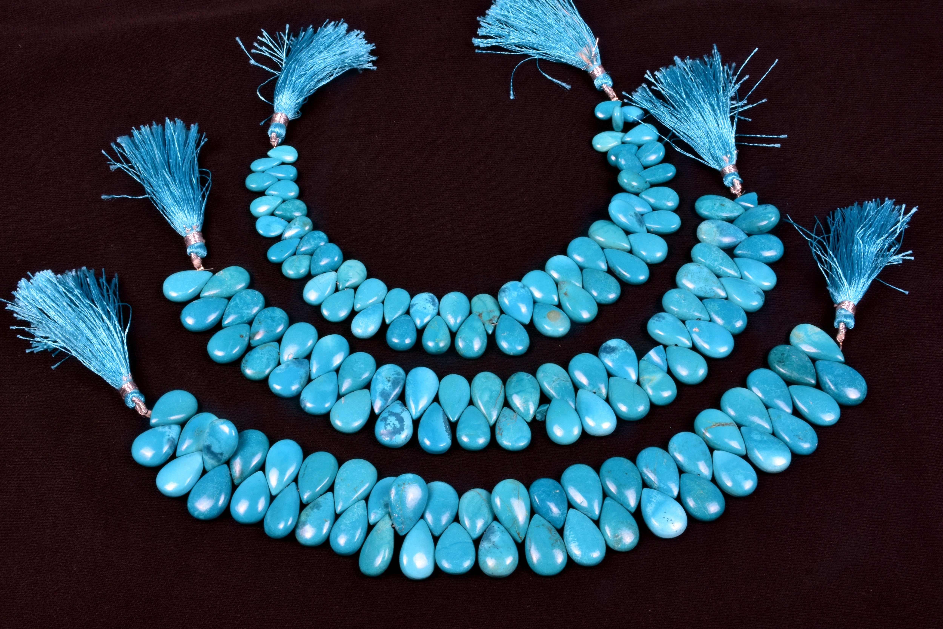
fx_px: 1375
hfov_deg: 37.9
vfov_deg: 25.8
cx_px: 472
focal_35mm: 52
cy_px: 314
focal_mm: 35
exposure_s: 1/125
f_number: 29
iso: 200
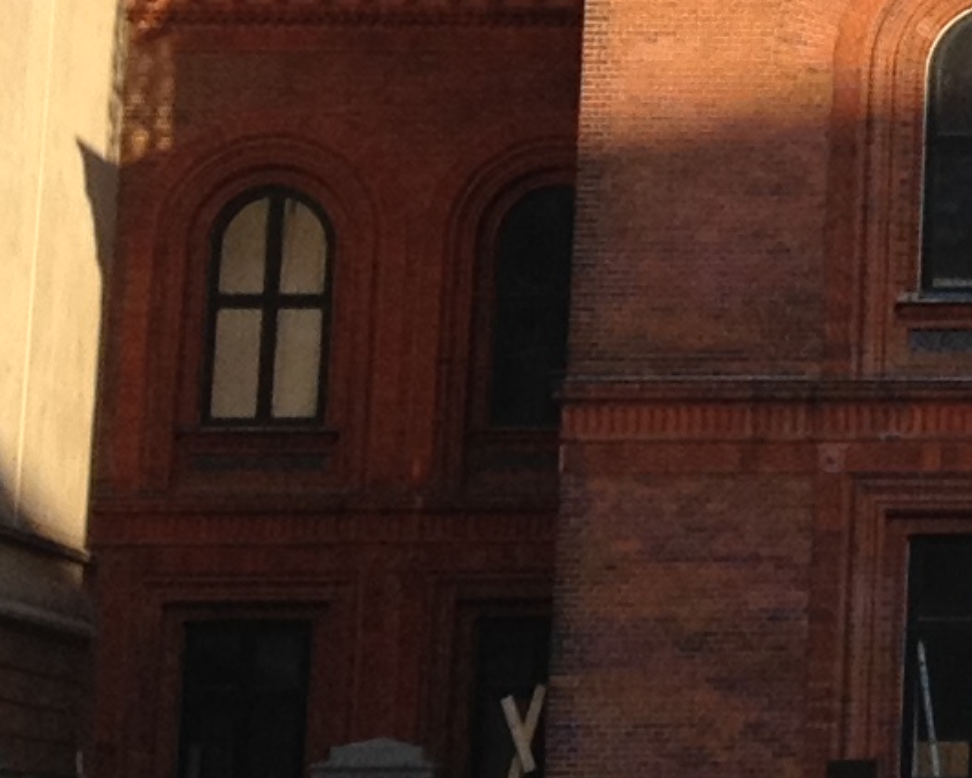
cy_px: -302
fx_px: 6042
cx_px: 1920
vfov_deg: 7.3
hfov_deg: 8.7
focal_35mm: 210
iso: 64
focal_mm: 4.28
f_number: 2.4
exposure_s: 1/789
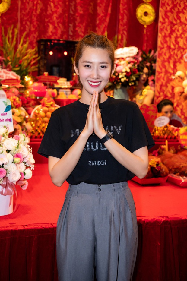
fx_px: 414
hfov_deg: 25.5
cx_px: 94
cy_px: 140
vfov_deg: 37.5
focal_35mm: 53
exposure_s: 1/200
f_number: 4.5
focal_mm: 53
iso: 1600
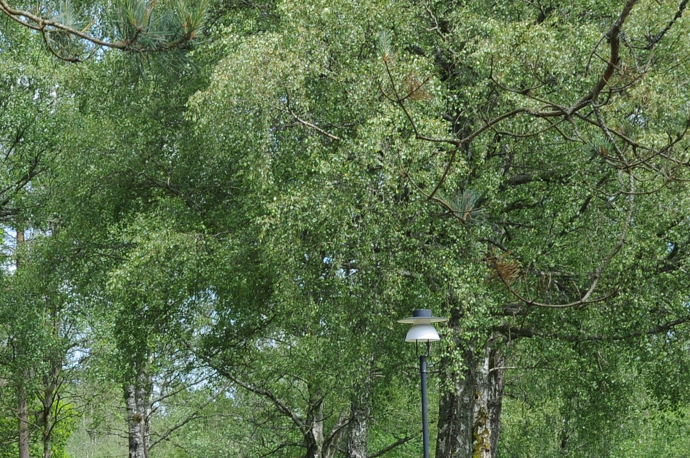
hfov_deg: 14.7
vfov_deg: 10.1
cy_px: 428
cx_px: -190
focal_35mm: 134
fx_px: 2571
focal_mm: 35
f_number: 8
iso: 200
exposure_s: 1/250
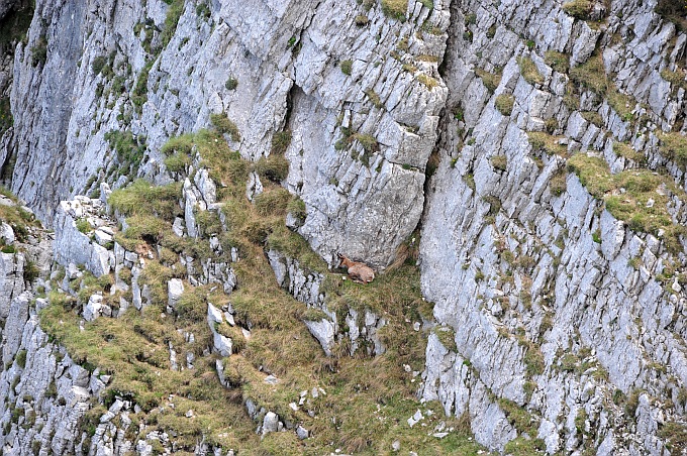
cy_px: 228
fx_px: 9532
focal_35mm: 500
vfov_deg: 2.7
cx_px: 344
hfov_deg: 4.1
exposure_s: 1/250
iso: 1600
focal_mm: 500
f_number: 14
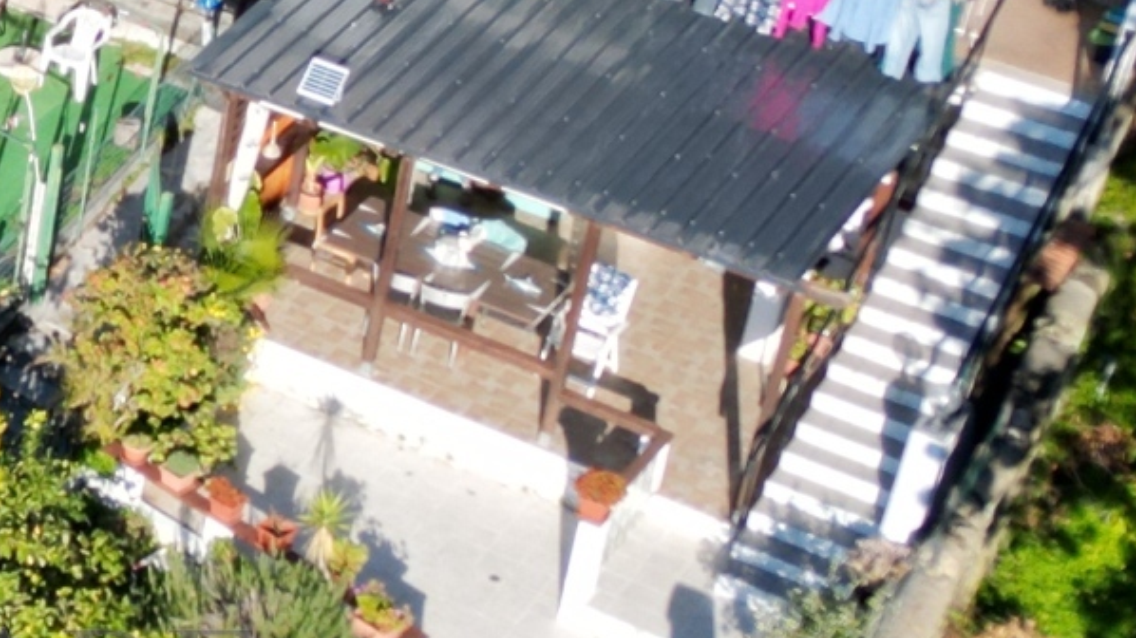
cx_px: -625
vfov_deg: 10.8
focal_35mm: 112
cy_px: 194
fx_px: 3373
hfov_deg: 17.1
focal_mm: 6.72
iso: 100
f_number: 1.7
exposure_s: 1/2500
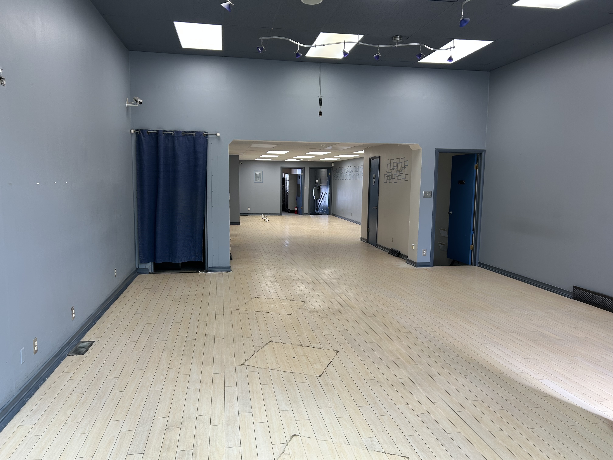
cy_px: 230
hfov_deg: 67.3
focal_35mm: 26
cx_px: 306
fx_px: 460
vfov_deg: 53.1
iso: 40
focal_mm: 5.7
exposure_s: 1/120
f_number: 1.5
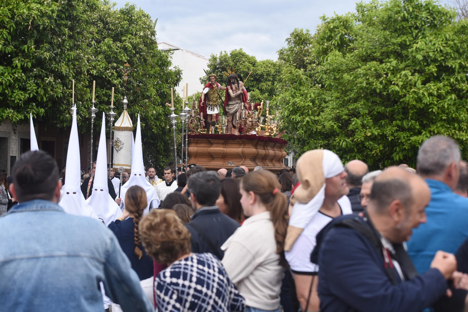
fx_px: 910
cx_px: 234
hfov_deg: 28.8
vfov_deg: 19.5
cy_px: 156
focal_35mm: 70
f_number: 5
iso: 100
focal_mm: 70
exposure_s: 1/200
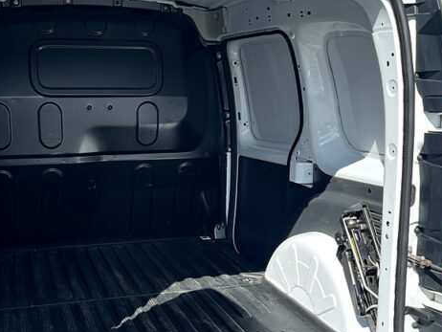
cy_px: 210
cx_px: 165
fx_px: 575
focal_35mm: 45
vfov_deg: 32.0
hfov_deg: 41.7
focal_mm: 5.1
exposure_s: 1/1075
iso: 50
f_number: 1.6
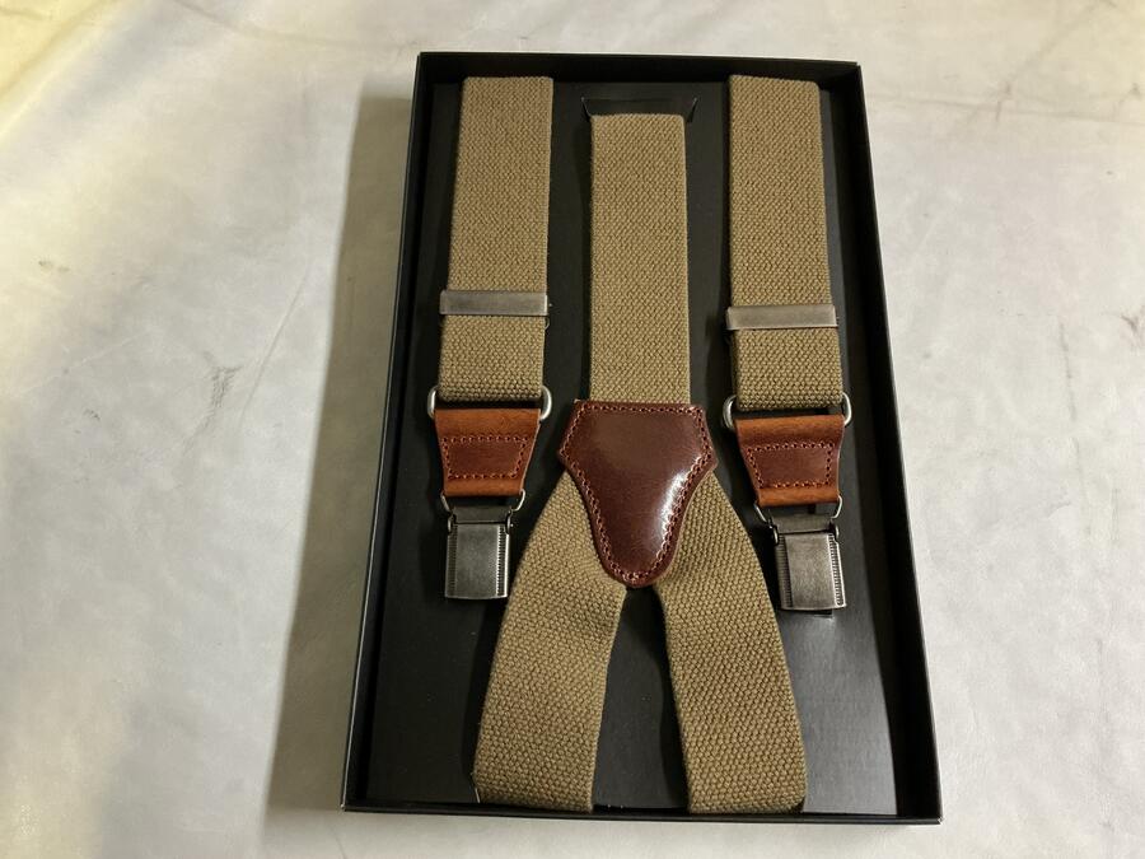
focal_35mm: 29
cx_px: 572
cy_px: 430
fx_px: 959
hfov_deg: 61.7
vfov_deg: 48.2
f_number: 1.8
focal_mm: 3
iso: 250
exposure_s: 1/50
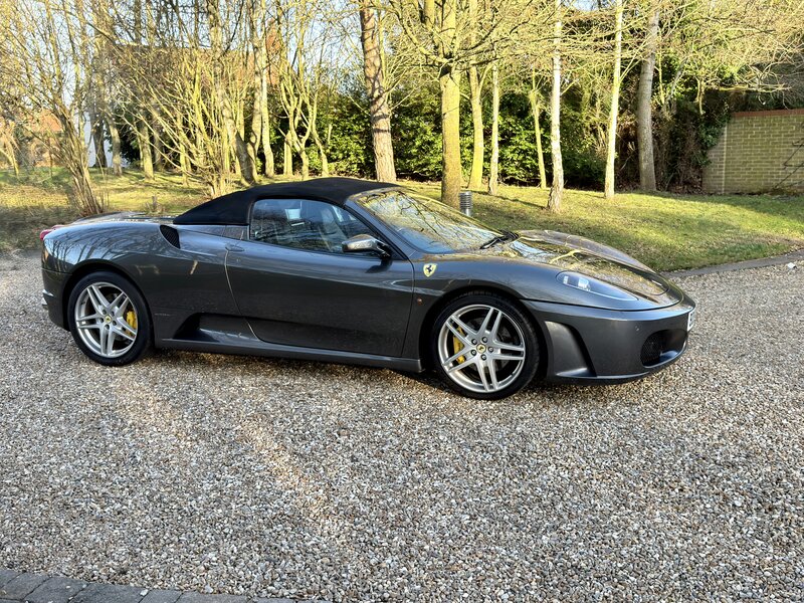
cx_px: 402
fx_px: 813
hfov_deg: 52.6
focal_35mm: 35
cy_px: 302
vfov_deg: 40.7
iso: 80
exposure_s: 1/476
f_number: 1.78
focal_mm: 6.76
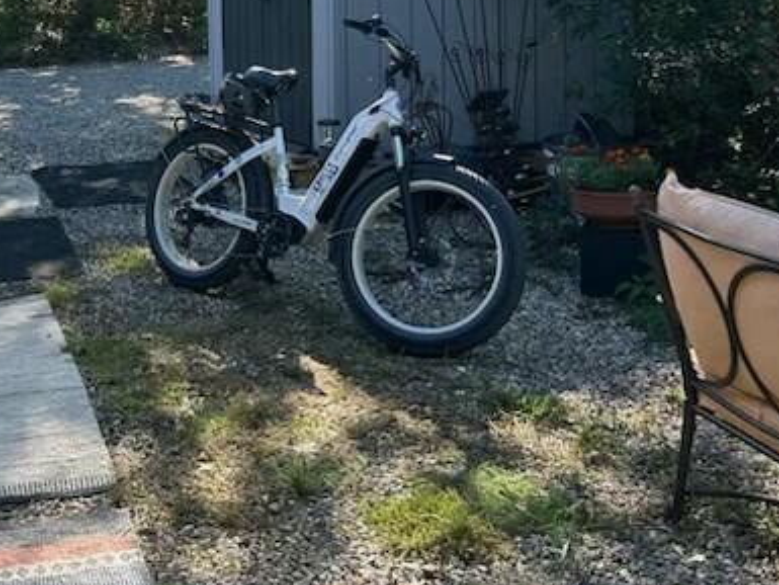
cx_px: 129
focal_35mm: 54
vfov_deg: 25.6
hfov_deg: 34.2
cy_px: -8
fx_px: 1216
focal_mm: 5.7
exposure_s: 1/516
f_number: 1.5
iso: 50
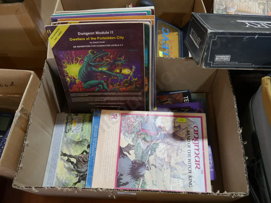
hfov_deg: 59.9
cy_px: 102
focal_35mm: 30
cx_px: 136
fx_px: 235
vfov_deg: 46.8
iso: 320
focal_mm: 15
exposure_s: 1/60
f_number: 3.6
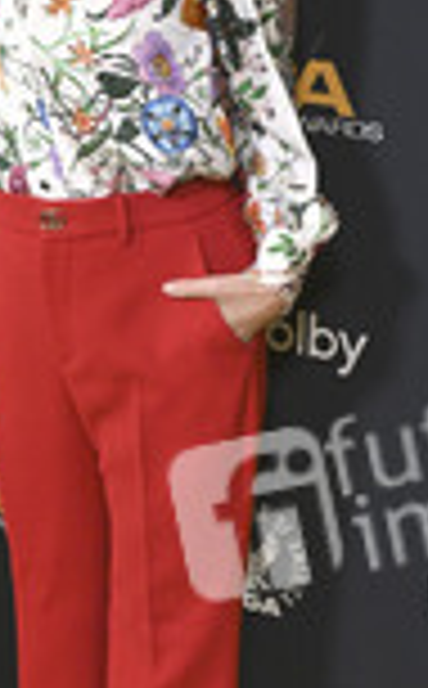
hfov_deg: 12.4
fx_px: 1950
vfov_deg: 20.0
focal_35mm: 104
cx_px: -9
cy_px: 270
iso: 2500
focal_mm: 39
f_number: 6.3
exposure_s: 1/320
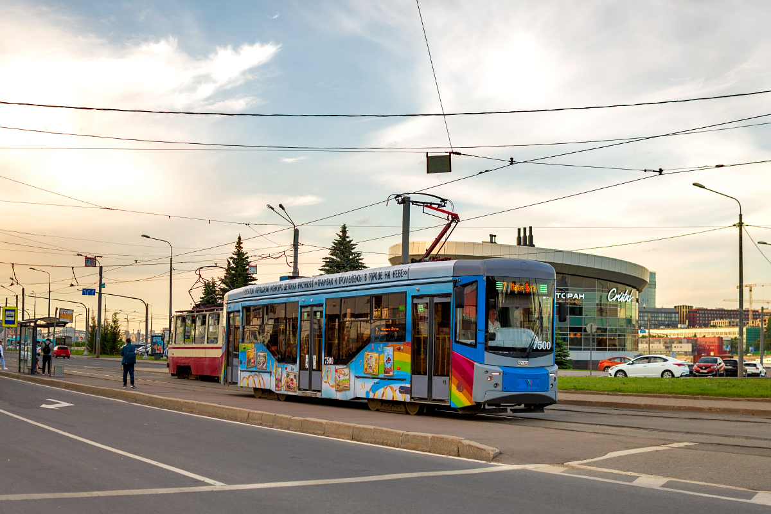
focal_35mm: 35
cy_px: 257
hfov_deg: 54.4
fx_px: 750
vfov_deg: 37.9
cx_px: 386
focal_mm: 35
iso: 160
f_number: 2.8
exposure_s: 1/800
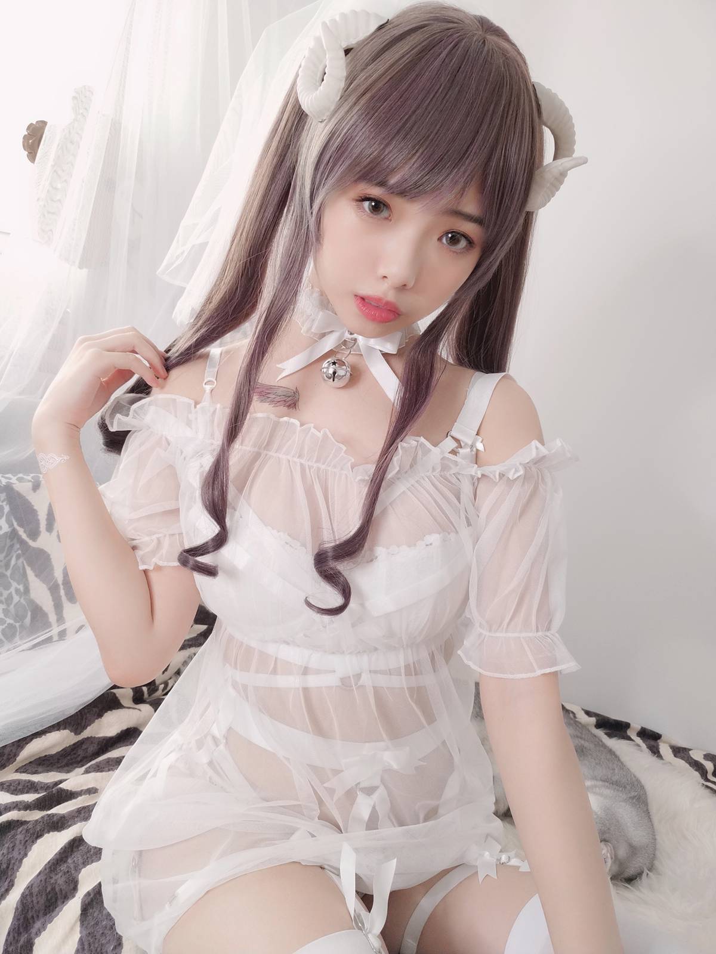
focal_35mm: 25
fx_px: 689
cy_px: 477
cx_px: 358
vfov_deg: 69.4
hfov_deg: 54.9
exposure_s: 1/25
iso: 80
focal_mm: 4.36
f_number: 1.8
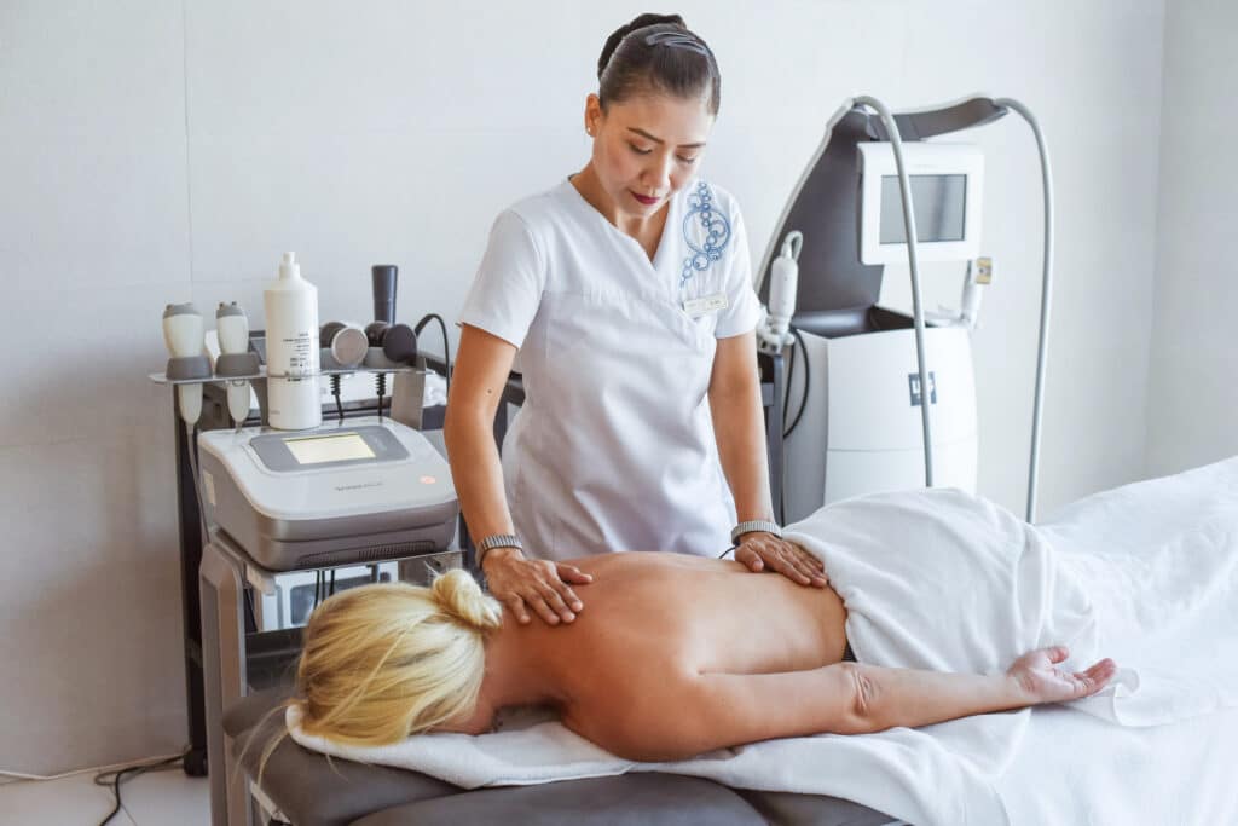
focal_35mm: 50
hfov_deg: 39.6
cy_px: 413
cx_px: 619
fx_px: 1720
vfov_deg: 27.0
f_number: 5
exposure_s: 1/125
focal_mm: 50
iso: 640
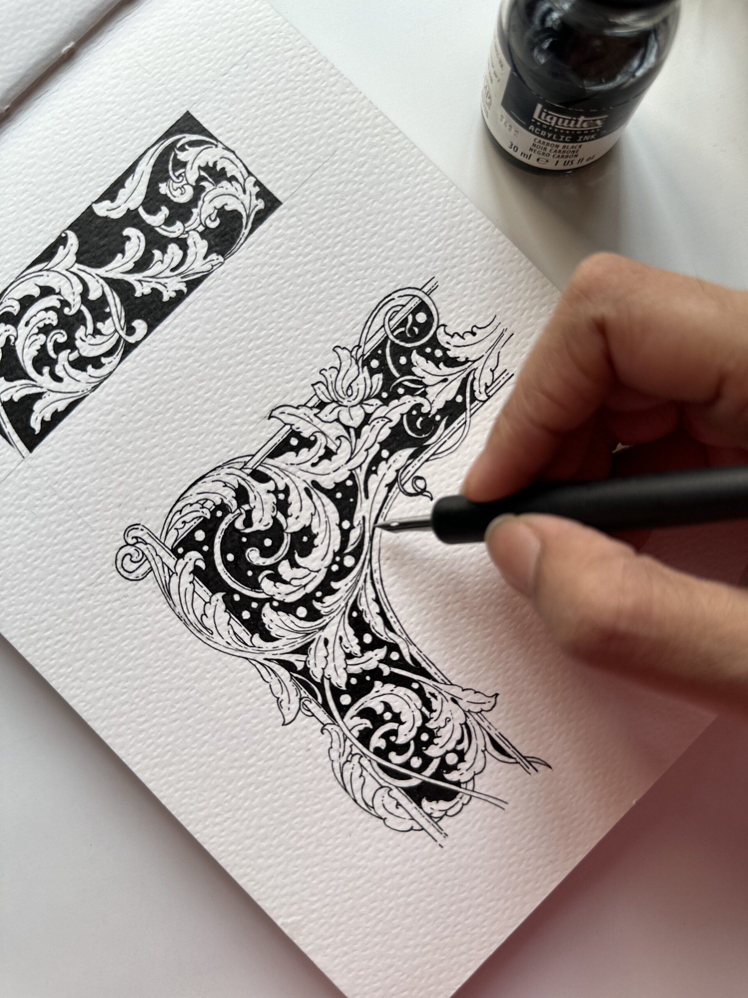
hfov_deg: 56.8
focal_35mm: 24
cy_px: 499
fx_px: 691
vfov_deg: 71.6
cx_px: 374
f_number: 1.78
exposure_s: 1/121
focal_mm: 6.86
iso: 80
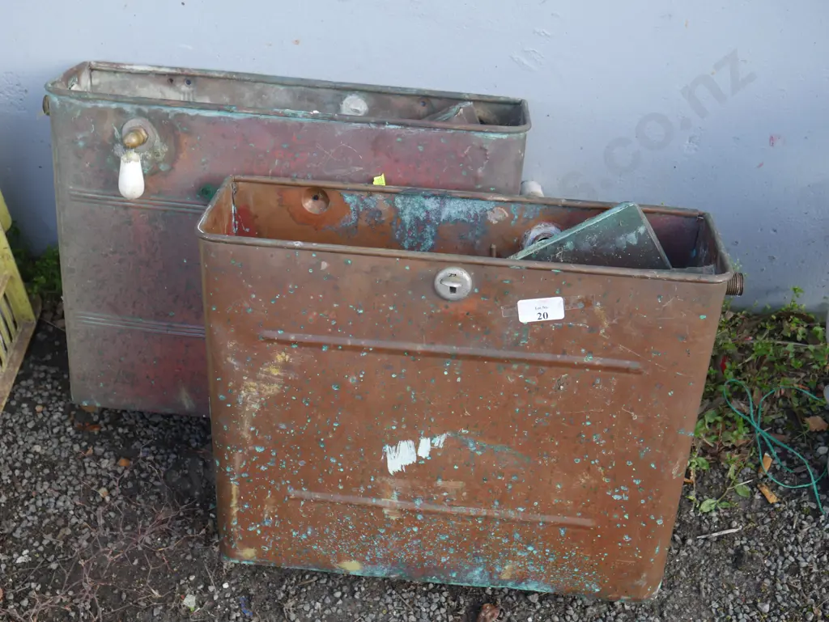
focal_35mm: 40
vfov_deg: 36.0
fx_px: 958
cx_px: 414
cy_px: 311
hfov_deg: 46.8
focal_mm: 20
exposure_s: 1/125
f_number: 5
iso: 200
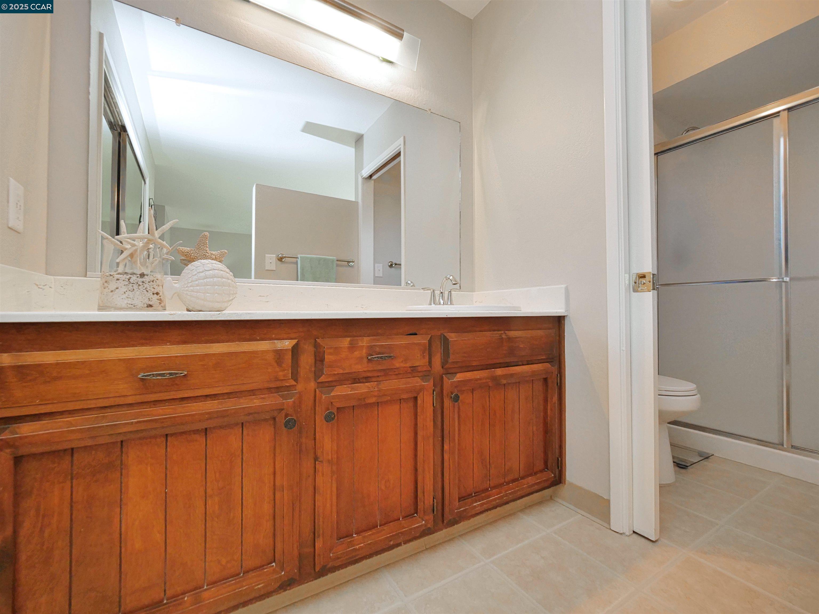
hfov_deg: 102.1
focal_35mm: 14
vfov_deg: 85.7
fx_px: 331
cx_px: 410
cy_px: 307
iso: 800
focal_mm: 7
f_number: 4
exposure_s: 1/160
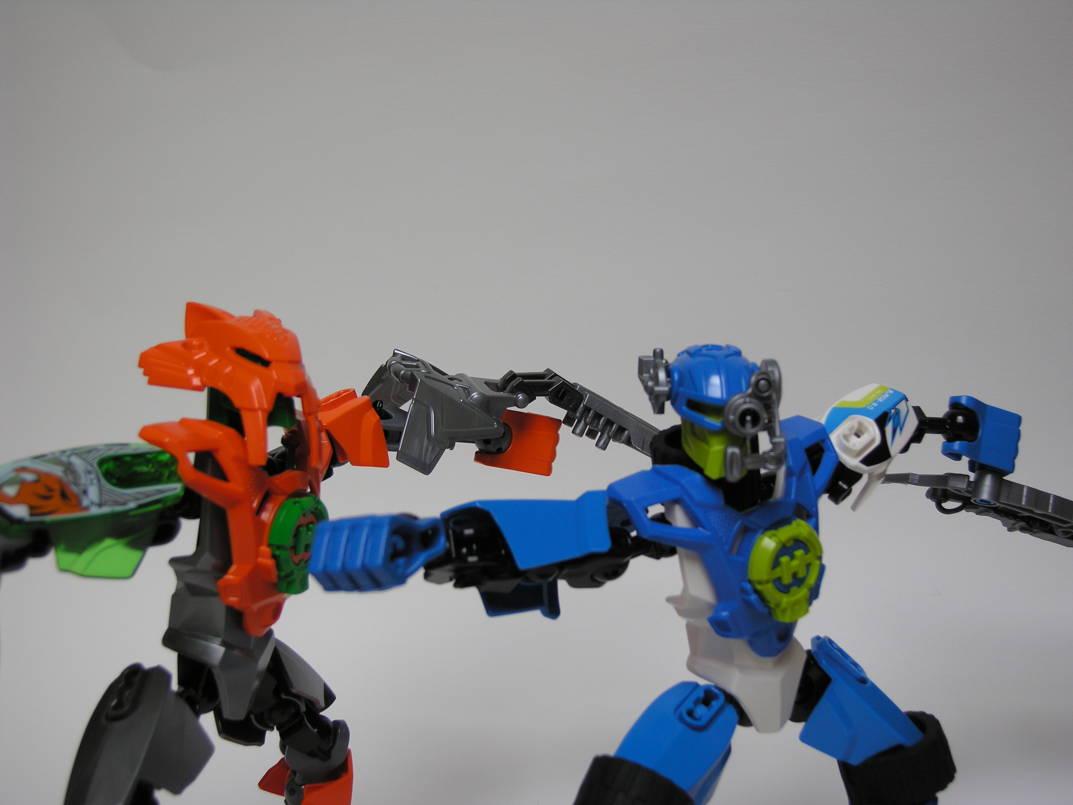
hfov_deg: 42.1
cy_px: 402
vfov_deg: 32.2
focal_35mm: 45
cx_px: 536
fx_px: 1395
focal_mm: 11.5
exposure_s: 1/8.1
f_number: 3.4
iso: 50
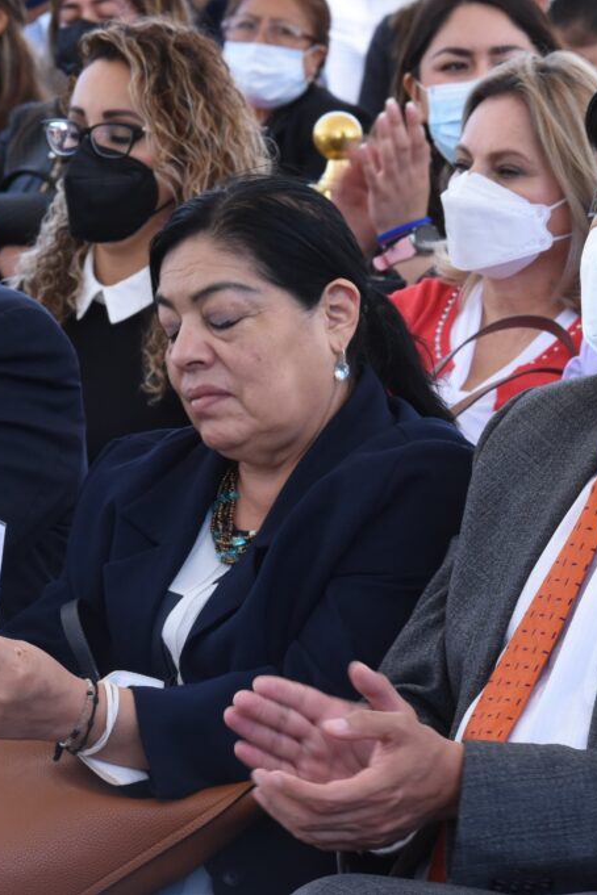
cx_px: 656
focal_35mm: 316
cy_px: 448
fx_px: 7860
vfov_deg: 6.5
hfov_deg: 4.3
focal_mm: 140
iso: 640
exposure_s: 1/80
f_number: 13
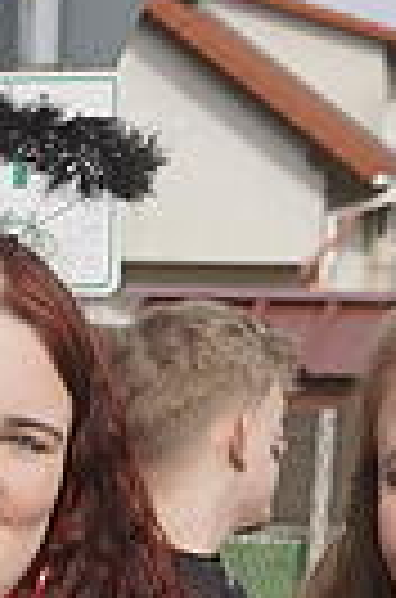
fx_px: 3632
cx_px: -286
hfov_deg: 6.1
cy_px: 1122
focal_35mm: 219
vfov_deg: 9.0
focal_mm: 31
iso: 100
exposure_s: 1/500
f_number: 4.5
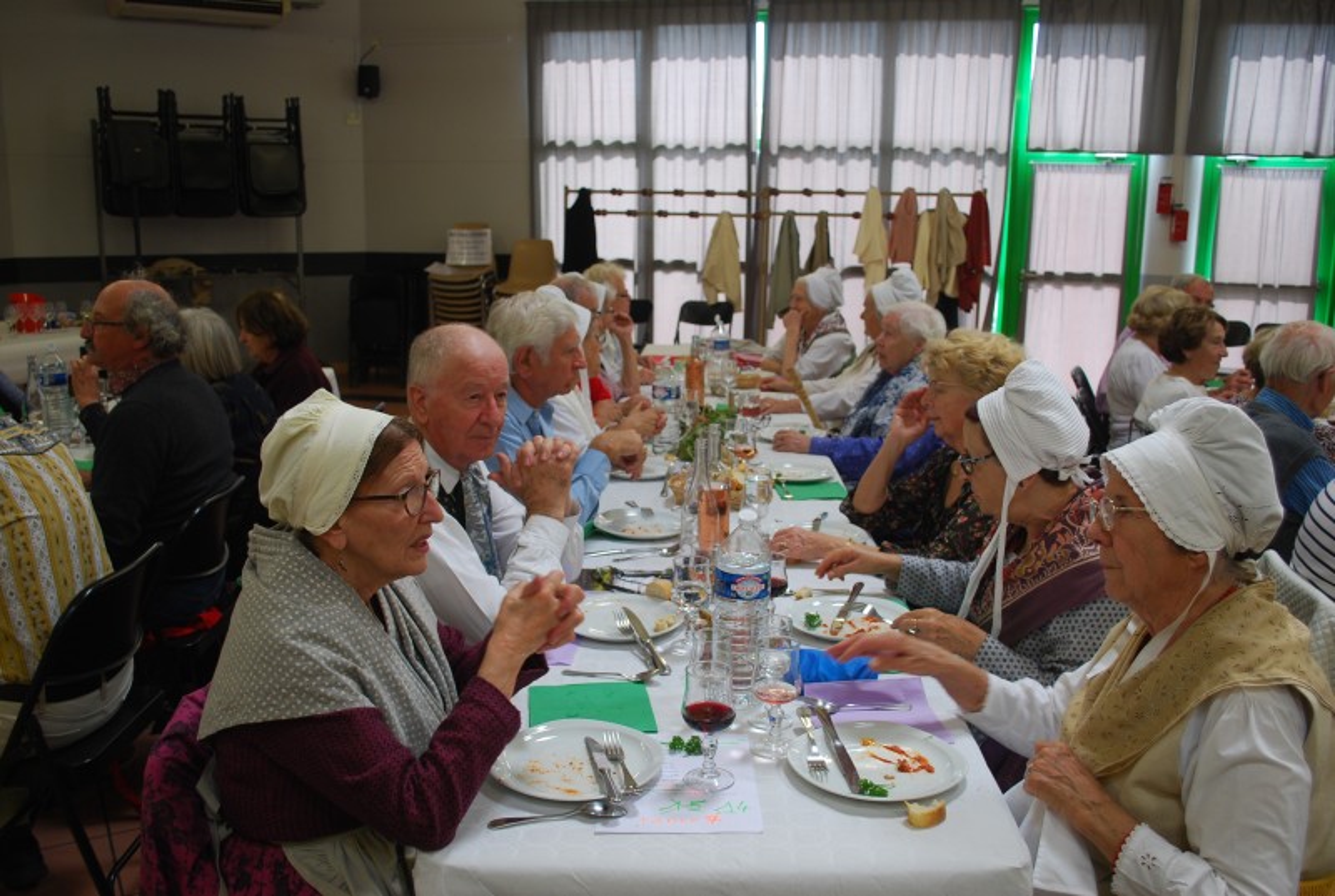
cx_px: 668
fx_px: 1115
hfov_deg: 61.8
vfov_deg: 43.8
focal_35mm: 30
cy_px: 448
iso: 200
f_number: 4
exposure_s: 1/60
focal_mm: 20
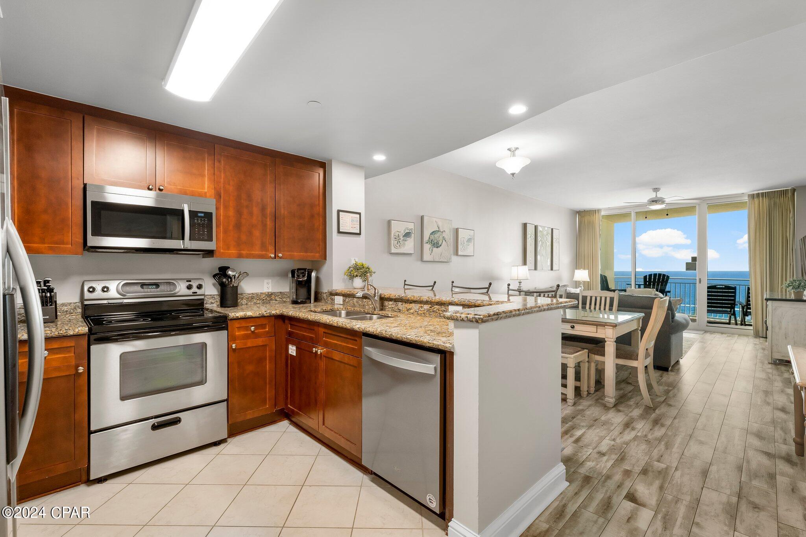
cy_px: 268
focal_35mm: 16
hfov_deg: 97.1
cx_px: 403
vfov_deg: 74.1
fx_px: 356
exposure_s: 1/15
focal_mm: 15.9
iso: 640
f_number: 8
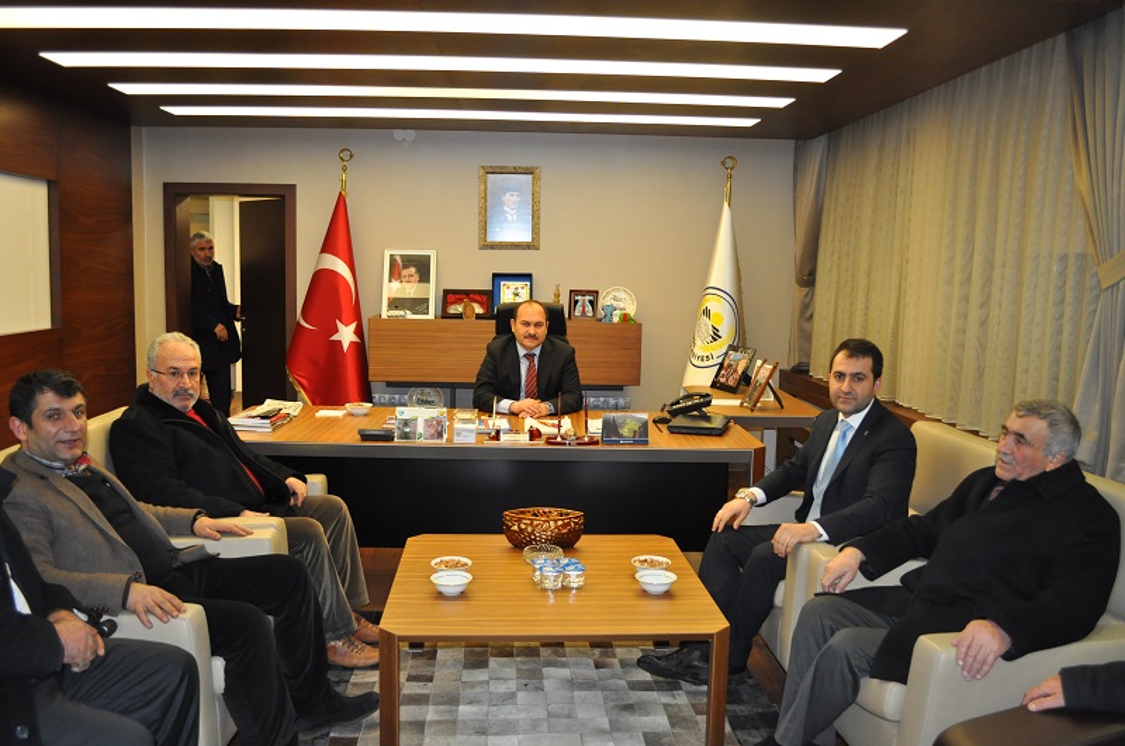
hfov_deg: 62.0
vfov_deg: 43.5
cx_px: 562
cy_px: 373
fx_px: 936
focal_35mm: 30
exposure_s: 1/100
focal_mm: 20
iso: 800
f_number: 3.8
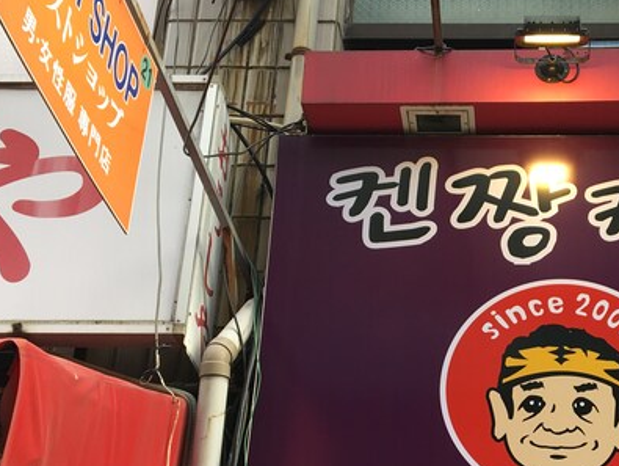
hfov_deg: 28.5
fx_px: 1181
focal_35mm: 66
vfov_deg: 21.9
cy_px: 390
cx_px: 533
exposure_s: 1/143
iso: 25
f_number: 2.2
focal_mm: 4.15
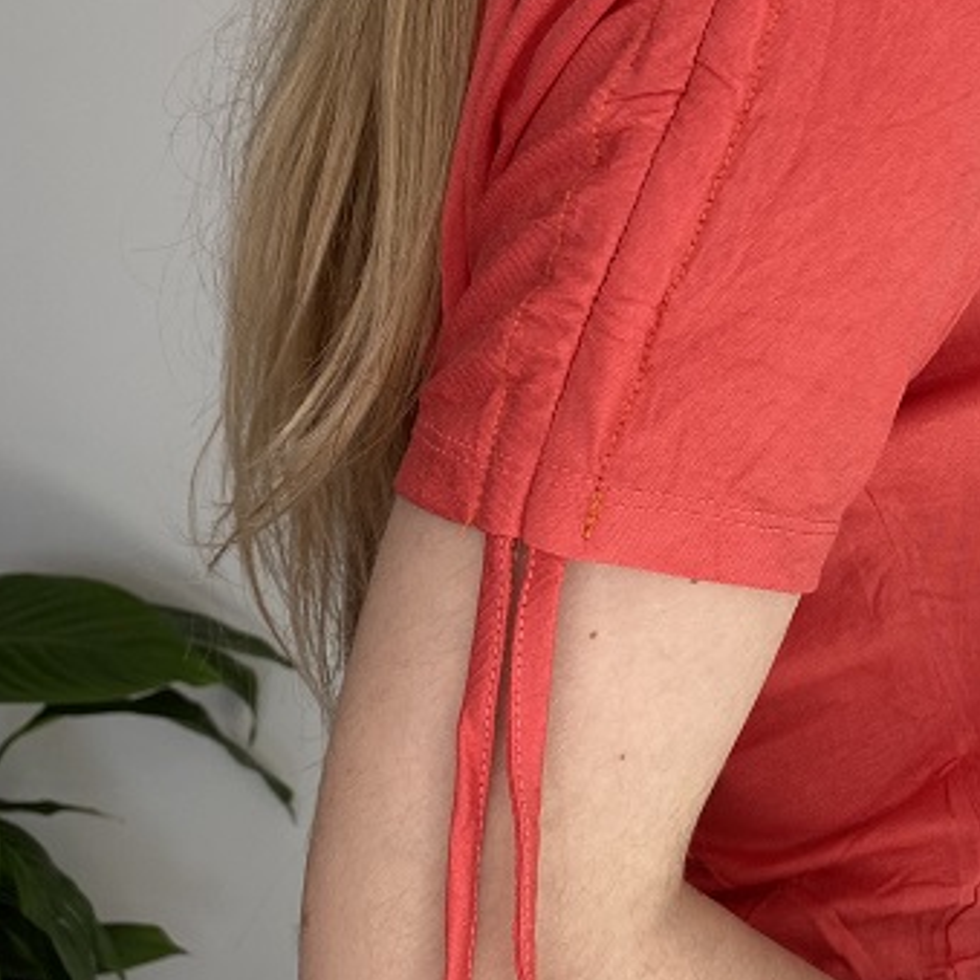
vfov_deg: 32.8
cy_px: 490
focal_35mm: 52
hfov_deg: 31.8
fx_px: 1666
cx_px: 805
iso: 32
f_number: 1.8
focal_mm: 4.25
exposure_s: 1/271
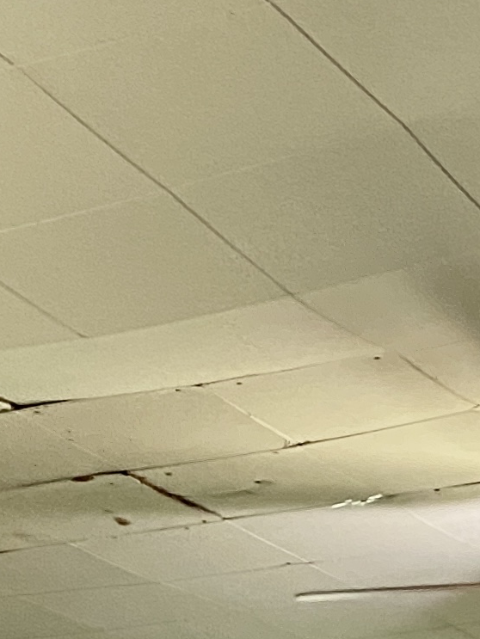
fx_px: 2605
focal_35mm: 141
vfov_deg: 11.3
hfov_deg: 10.4
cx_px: 573
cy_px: 1600
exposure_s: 1/60
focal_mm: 4.25
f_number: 1.8
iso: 200
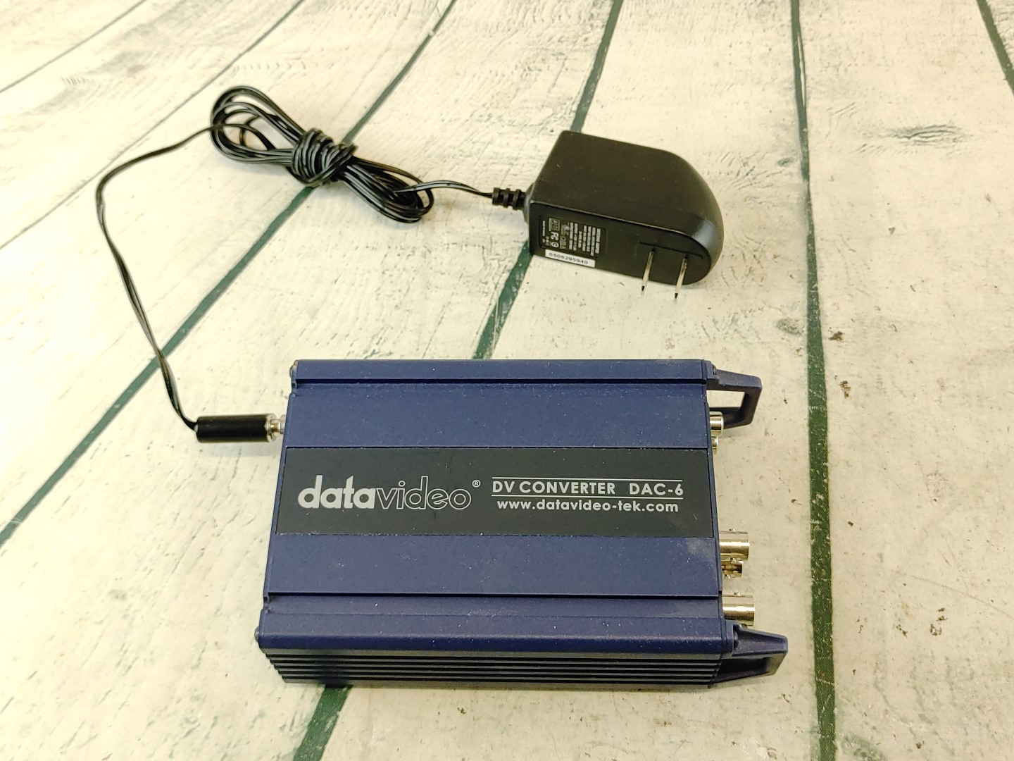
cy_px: 380
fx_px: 1142
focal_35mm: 39
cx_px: 507
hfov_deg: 47.9
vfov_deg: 36.8
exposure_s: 1/60
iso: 50
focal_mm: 4.36
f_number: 1.8
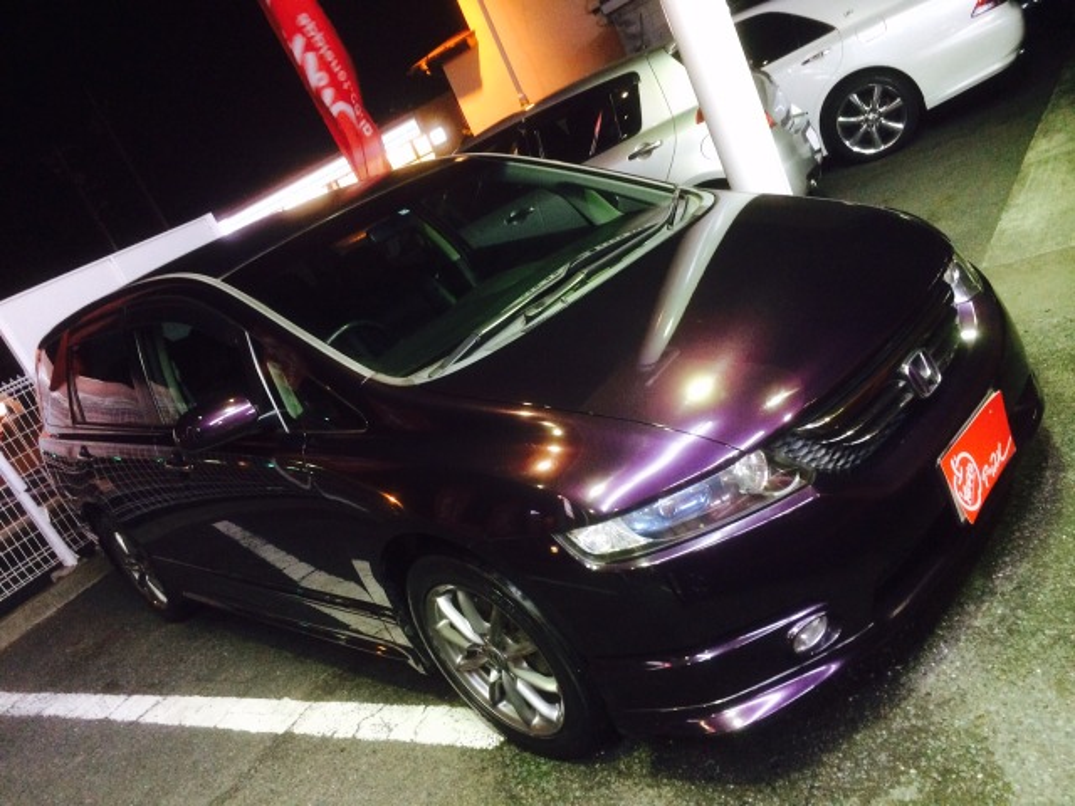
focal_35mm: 30
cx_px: 538
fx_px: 932
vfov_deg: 46.8
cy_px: 403
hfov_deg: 60.0
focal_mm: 4.12
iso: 320
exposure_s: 1/15
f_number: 2.2
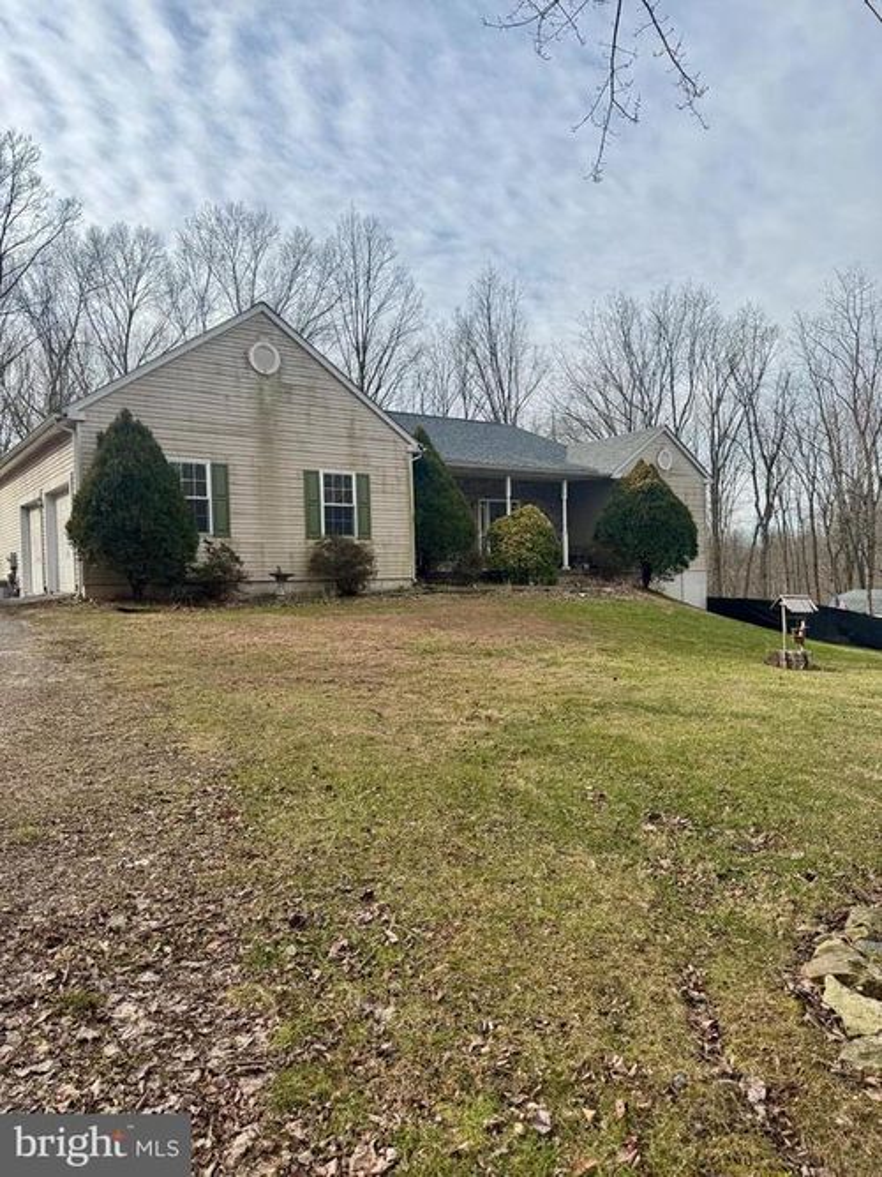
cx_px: 441
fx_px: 816
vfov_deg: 71.6
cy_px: 588
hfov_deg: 56.8
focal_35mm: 24
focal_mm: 6.76
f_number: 1.78
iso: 80
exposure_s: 1/4049
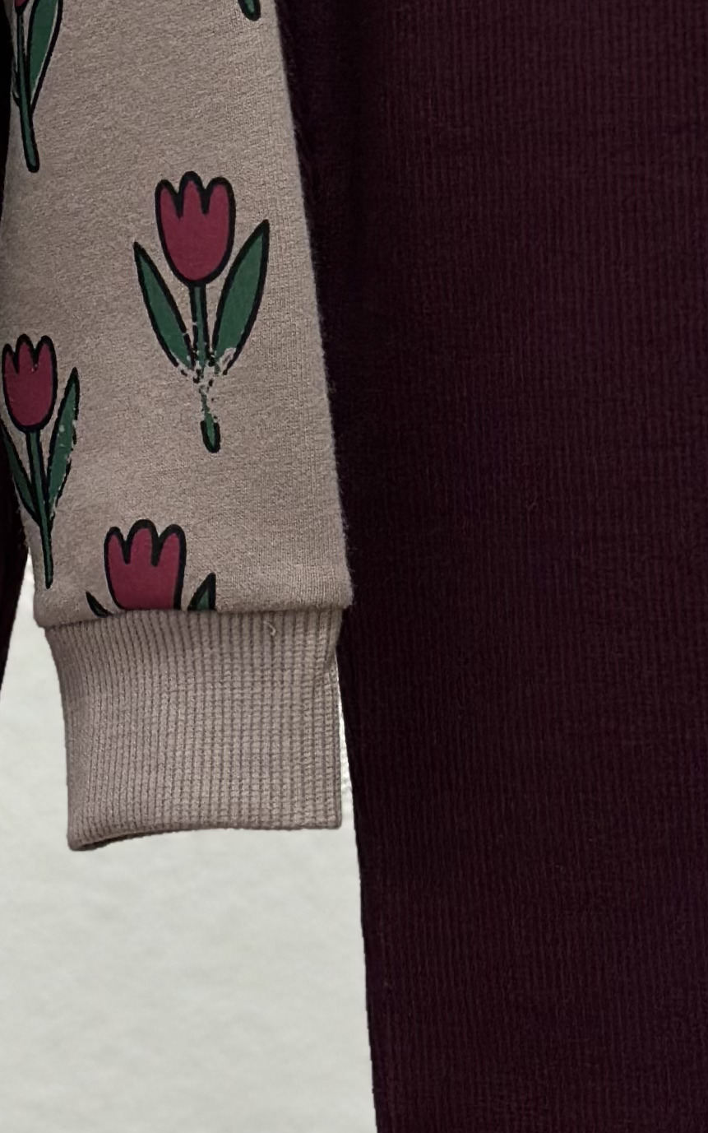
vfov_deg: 13.9
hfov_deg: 8.7
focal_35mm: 149
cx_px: -211
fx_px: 4599
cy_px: 170
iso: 125
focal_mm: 6.86
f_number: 1.78
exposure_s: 1/50
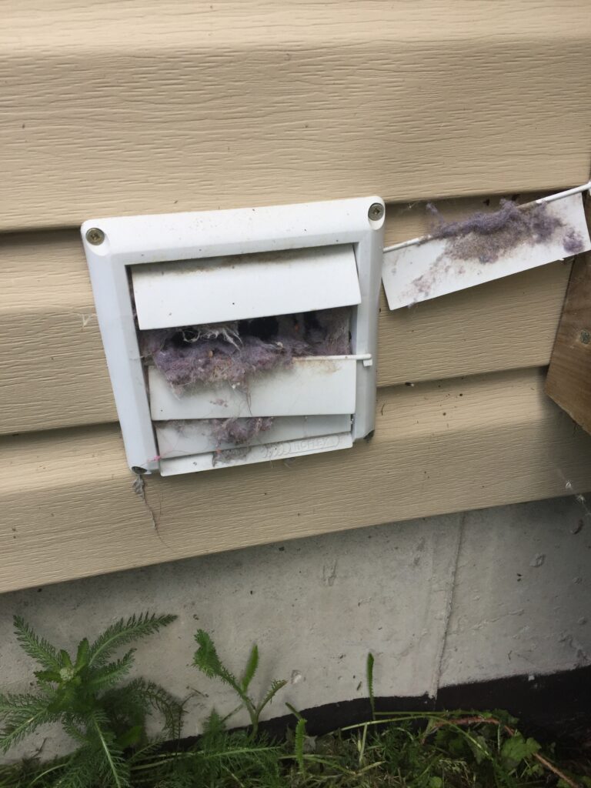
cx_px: 296
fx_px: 660
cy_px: 394
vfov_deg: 61.7
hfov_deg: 48.2
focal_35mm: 29
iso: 32
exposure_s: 1/350
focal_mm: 4.15
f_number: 2.2
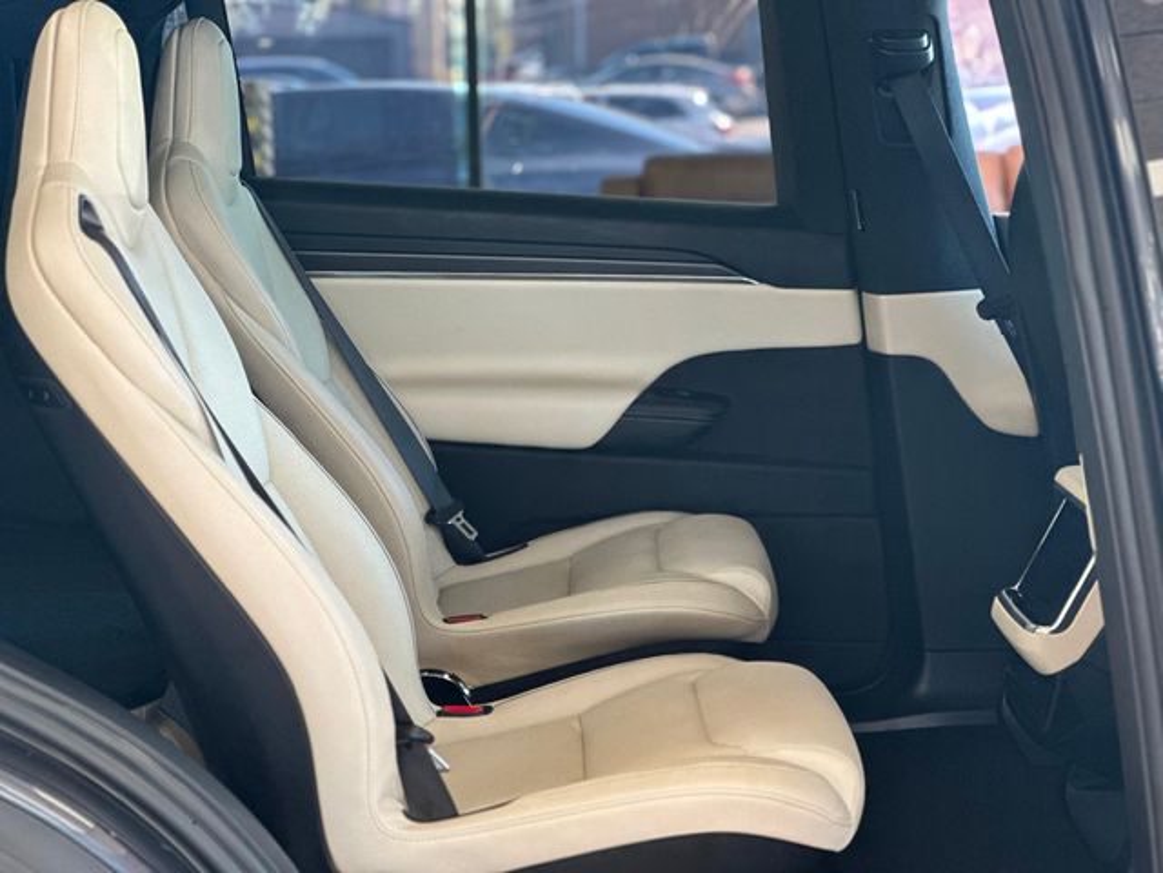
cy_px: 436
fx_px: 2587
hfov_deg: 25.3
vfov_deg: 19.1
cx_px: 582
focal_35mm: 77
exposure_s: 1/40
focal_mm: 9
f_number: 2.8
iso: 160
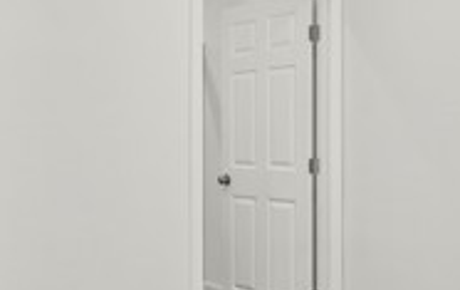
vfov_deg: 26.5
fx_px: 615
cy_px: 152
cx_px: 334
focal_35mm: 49
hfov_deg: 40.1
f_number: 9
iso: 125
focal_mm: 14
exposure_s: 1/2
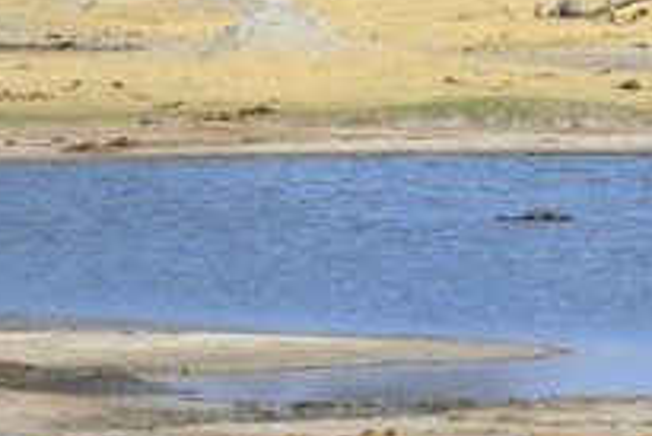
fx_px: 10403
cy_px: 38
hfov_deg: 3.6
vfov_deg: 2.4
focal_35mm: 574
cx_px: 363
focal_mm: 280
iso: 400
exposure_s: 1/500
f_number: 11
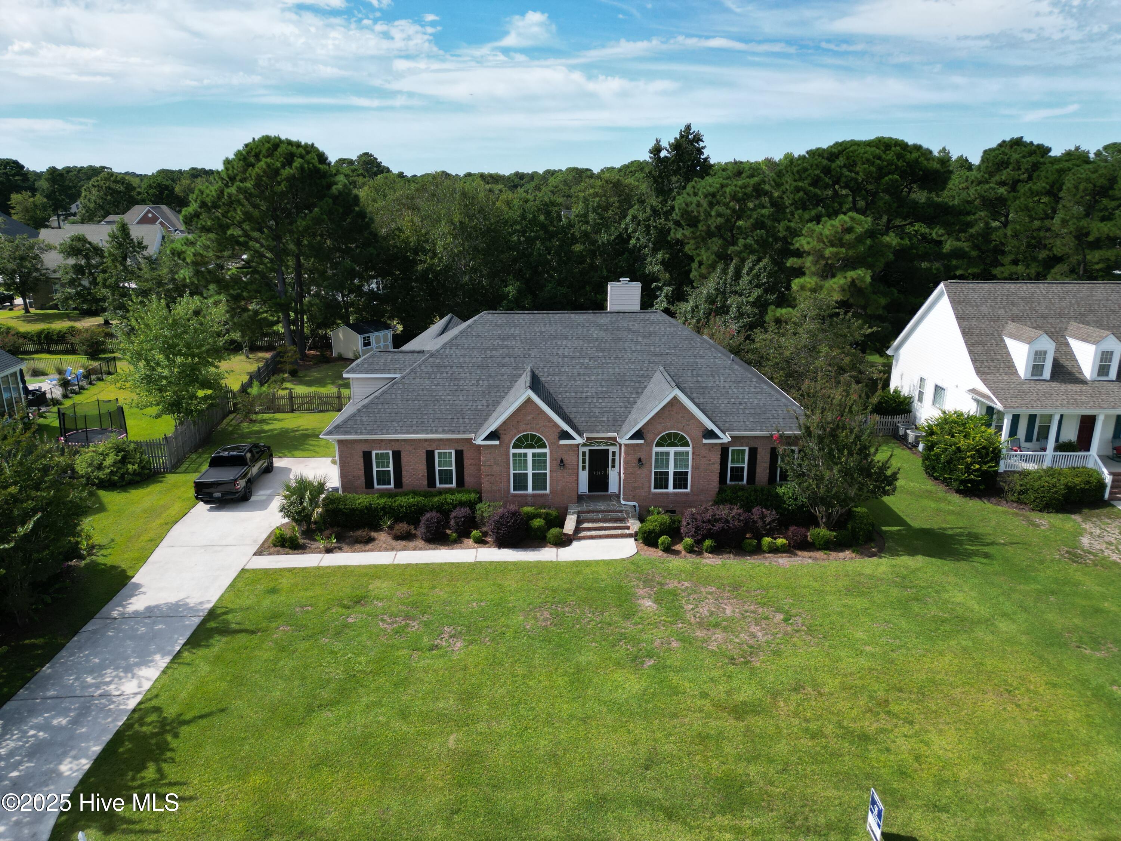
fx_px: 777
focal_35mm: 24
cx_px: 560
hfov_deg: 71.6
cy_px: 420
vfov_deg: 56.8
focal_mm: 6.72
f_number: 1.7
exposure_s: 1/3000
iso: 120
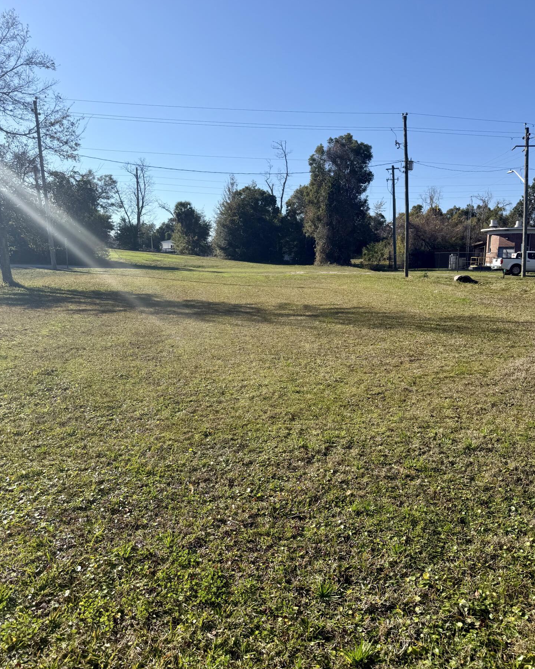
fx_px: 515
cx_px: 275
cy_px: 352
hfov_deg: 54.9
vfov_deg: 66.0
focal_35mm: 26
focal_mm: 6.76
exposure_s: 1/4975
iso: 80
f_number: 1.78
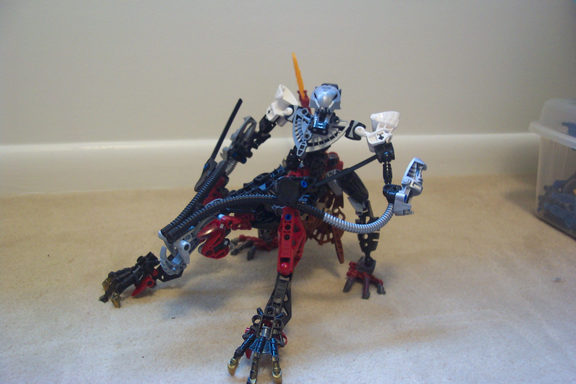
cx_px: 288
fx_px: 608
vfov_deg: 35.1
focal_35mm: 38
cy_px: 192
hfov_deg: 50.7
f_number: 2.8
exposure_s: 1/10
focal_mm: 8
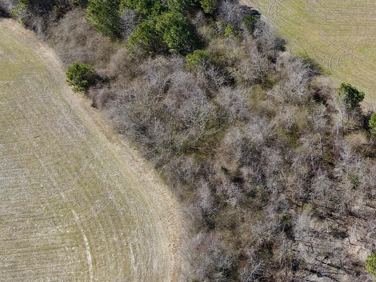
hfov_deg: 27.3
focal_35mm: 61
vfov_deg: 23.0
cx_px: 469
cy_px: -6
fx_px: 663
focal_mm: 4.5
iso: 100
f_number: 2.8
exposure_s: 1/320
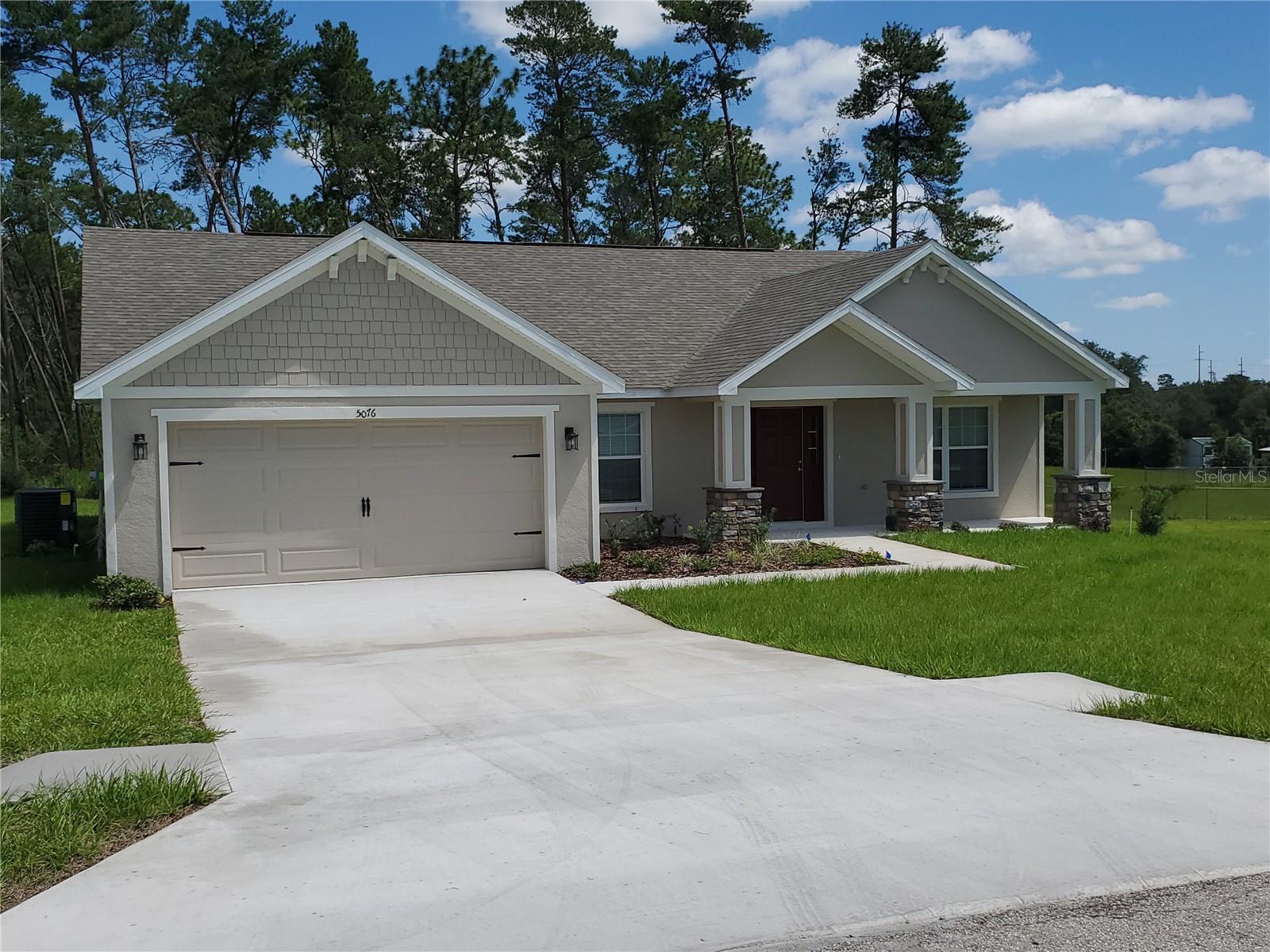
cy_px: 476
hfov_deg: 67.3
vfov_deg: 53.1
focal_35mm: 26
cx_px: 635
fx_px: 954
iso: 50
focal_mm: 4.3
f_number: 2.4
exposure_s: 1/2661
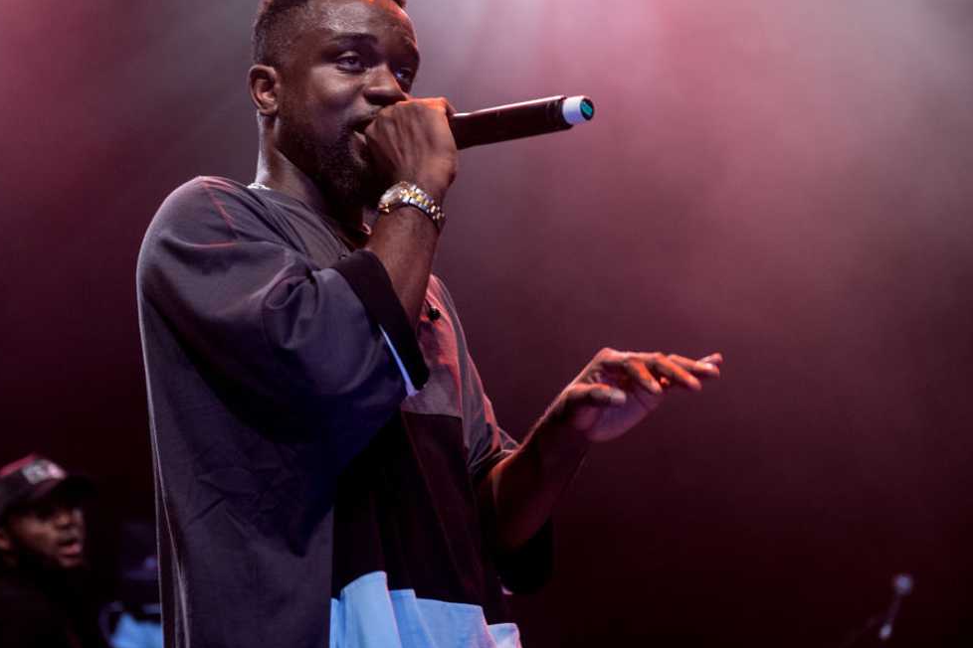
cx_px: 465
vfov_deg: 19.2
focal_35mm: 71
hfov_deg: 28.5
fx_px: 1919
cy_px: 305
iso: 2500
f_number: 3.2
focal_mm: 62
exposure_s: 1/200
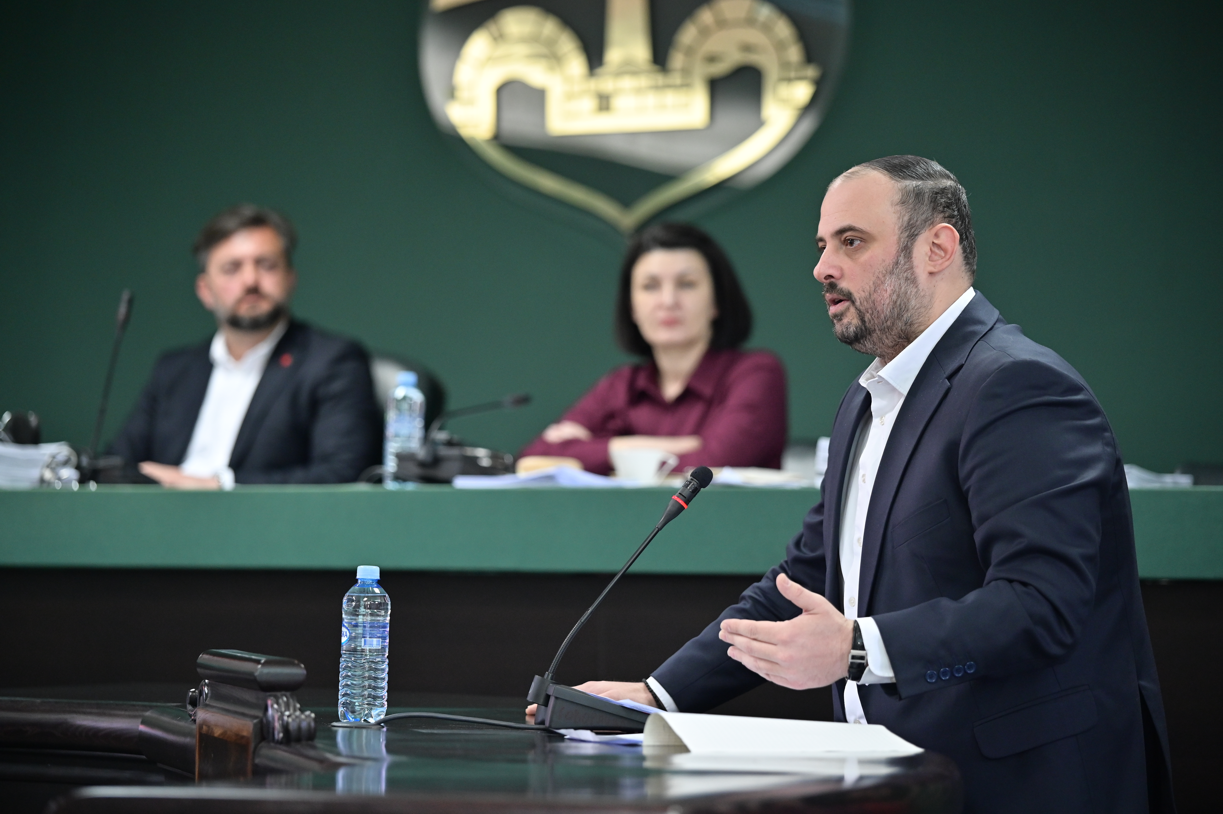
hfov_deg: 14.2
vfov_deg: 9.4
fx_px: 4923
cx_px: 612
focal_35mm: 145
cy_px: 407
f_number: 2.8
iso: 1600
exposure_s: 1/125
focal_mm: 145
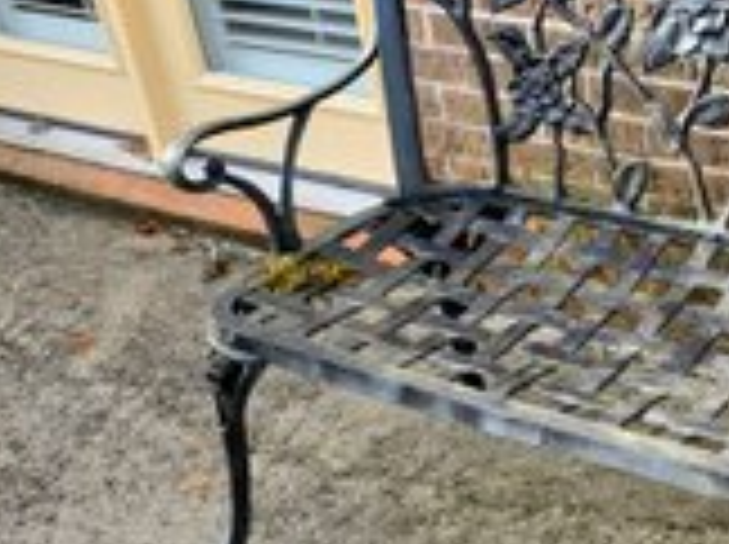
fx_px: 1157
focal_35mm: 55
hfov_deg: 33.2
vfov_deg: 26.3
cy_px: 366
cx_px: 650
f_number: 2.4
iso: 50
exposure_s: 1/120
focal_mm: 4.3
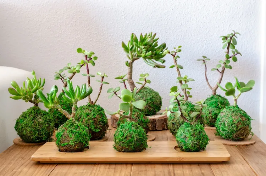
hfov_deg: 37.9
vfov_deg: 25.6
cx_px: 133
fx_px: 387
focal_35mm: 52
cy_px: 88
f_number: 6.3
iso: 100
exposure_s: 1/2
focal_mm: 35
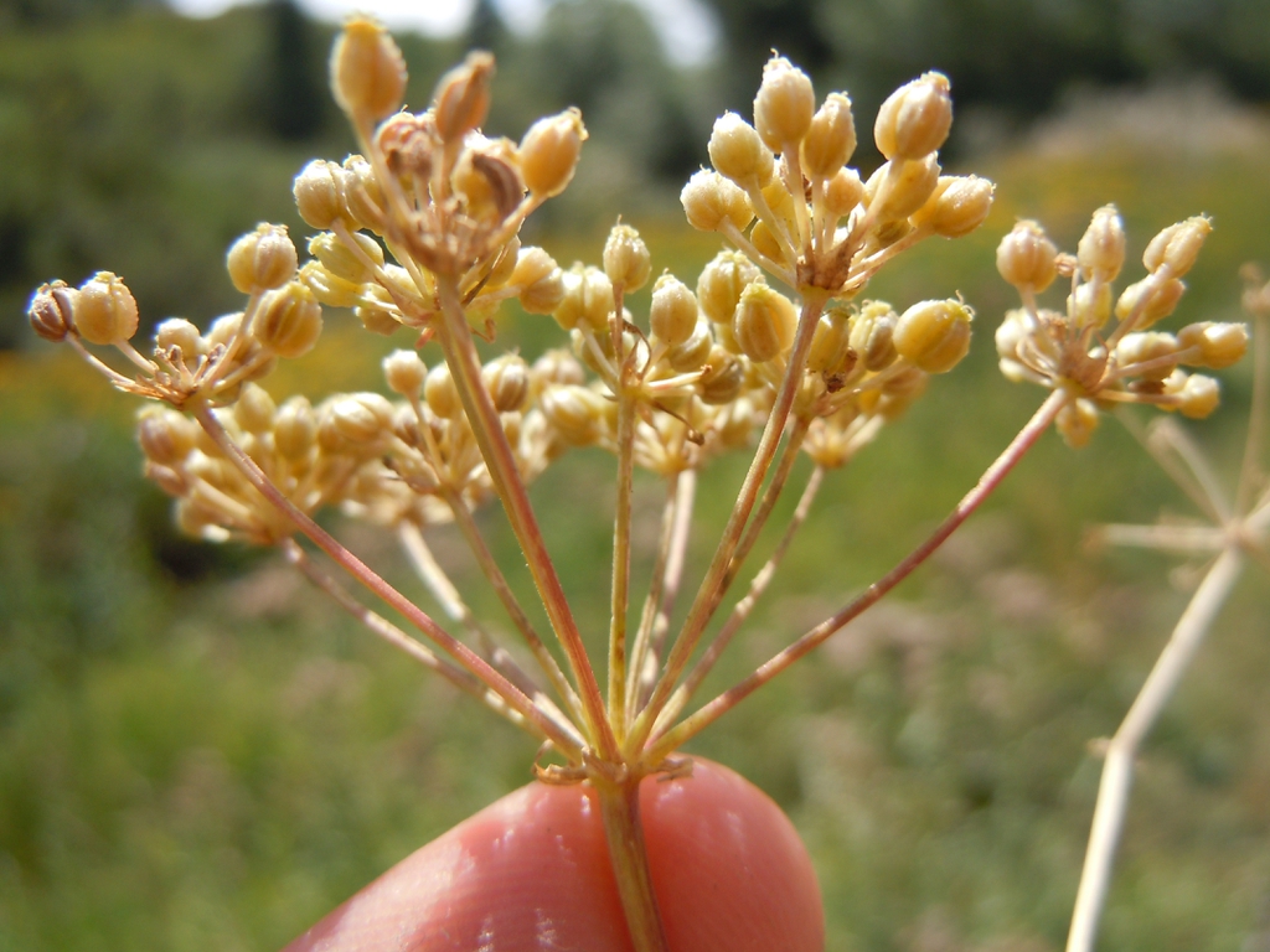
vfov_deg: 46.8
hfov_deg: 60.0
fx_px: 1101
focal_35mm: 30
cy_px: 476
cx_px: 635
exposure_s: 1/640
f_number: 3.5
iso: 100
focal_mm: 5.4
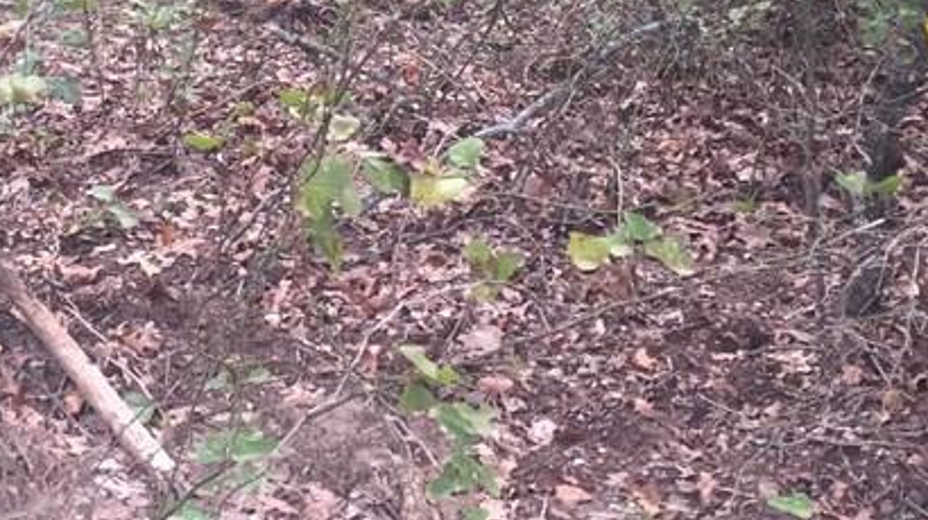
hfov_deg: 26.2
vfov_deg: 14.5
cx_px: 136
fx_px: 1943
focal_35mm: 79
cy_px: -188
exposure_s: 1/120
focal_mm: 4.15
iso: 40
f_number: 2.2
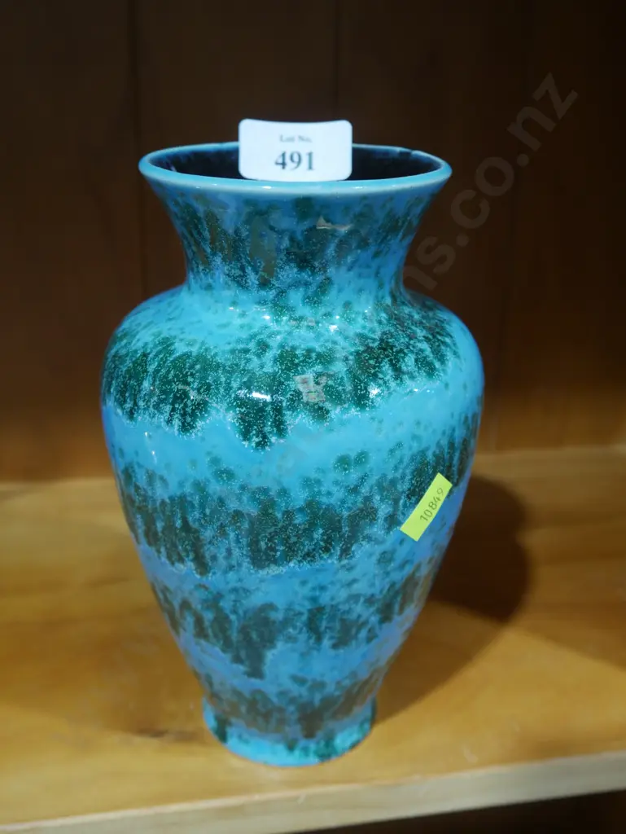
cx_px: 313
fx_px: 964
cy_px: 417
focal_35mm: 40
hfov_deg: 36.0
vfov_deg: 46.8
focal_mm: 20
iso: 800
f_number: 4.4
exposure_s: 1/60
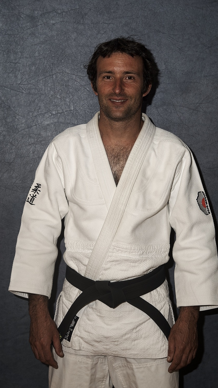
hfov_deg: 15.3
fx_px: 812
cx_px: 111
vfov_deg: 26.9
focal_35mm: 79
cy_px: 194
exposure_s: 1/60
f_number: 4.5
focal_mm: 50
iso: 100
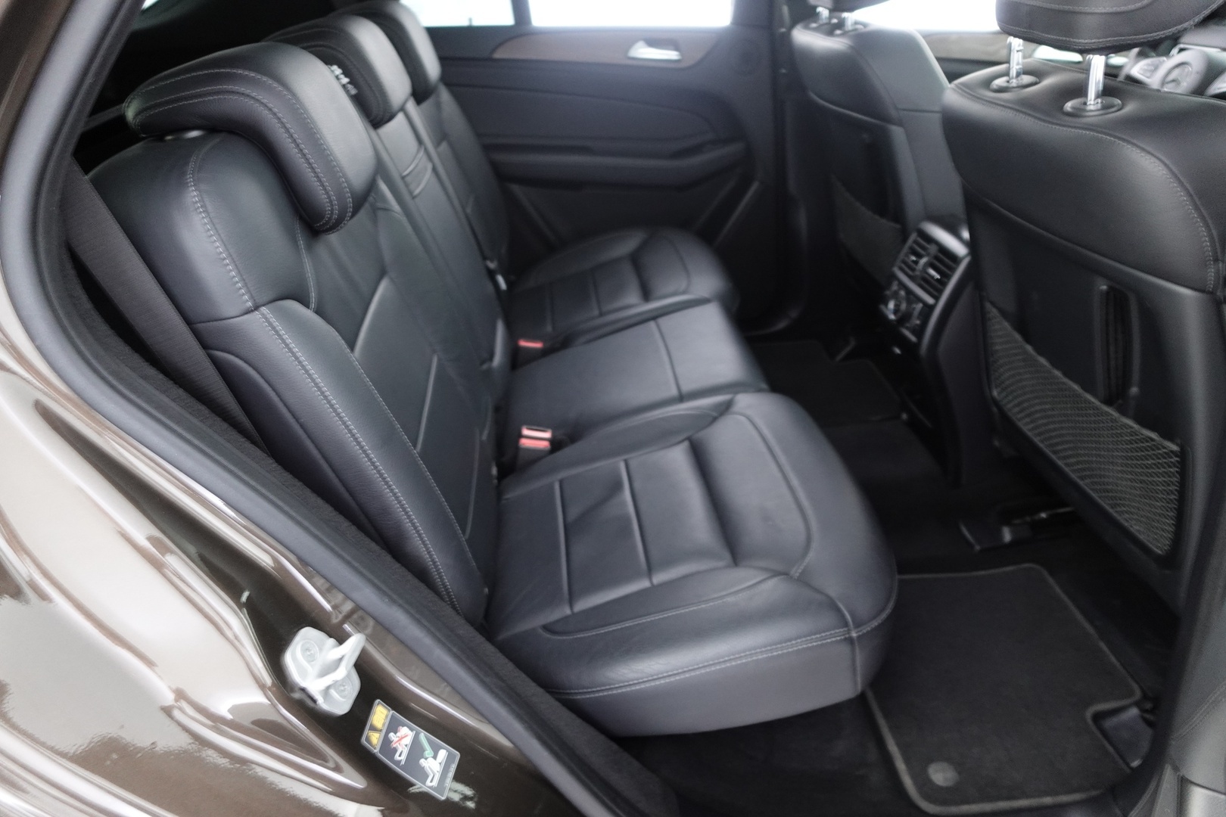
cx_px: 613
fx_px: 817
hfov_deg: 73.7
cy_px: 408
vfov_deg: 53.1
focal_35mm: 24
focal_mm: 9.4
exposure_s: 1/10
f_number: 1.8
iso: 800
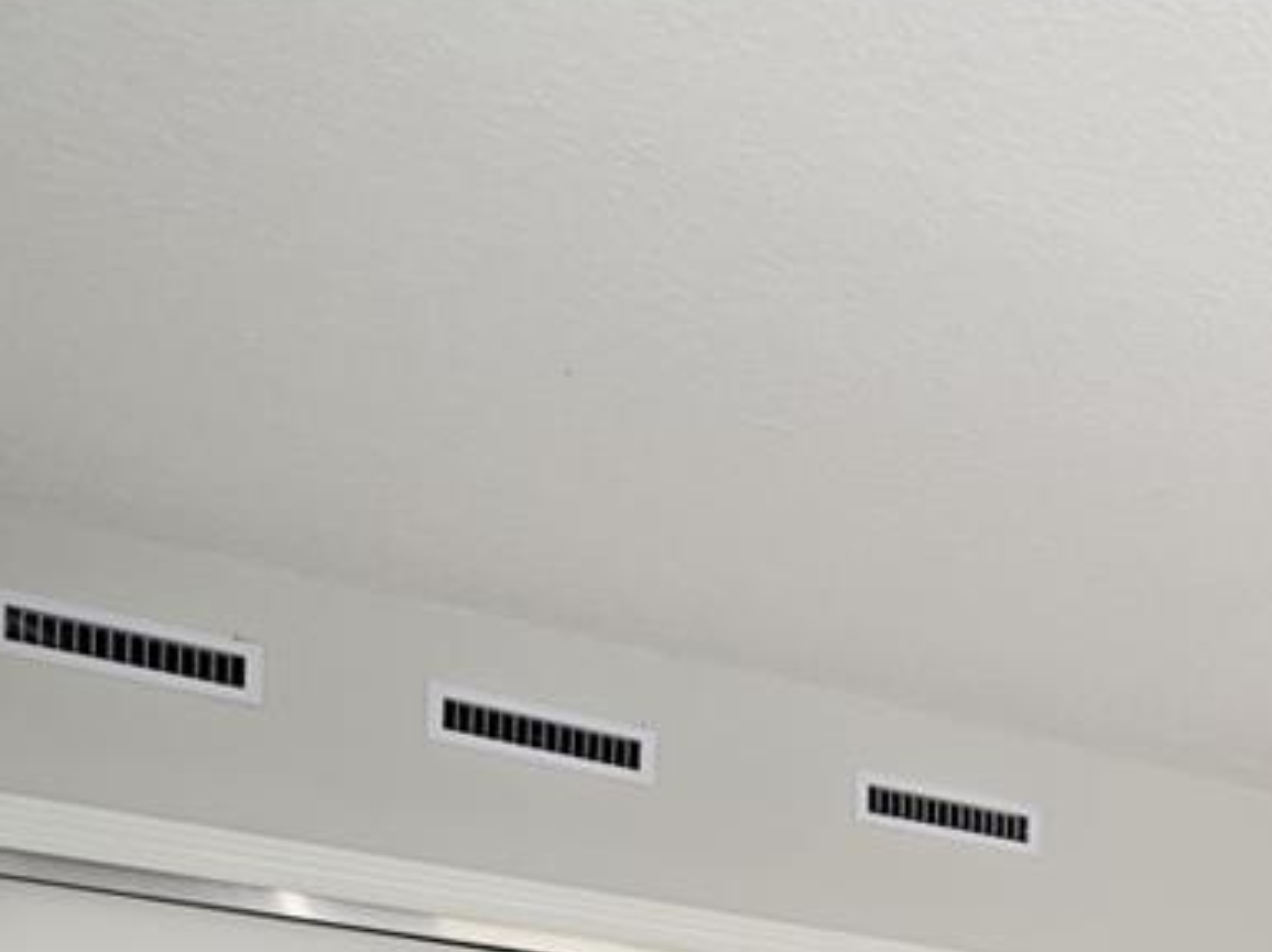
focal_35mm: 56
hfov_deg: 25.2
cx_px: 1956
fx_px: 2056
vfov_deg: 21.2
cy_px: 1504
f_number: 4
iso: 2200
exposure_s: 1/60
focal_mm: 14
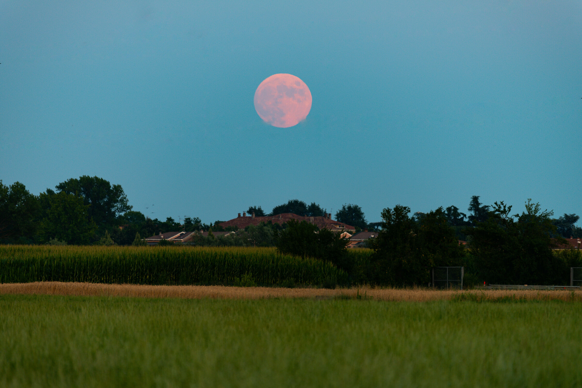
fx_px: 6469
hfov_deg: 5.2
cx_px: 291
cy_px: 194
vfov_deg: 3.4
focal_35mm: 400
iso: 100
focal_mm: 400
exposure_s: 1/25
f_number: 5.6
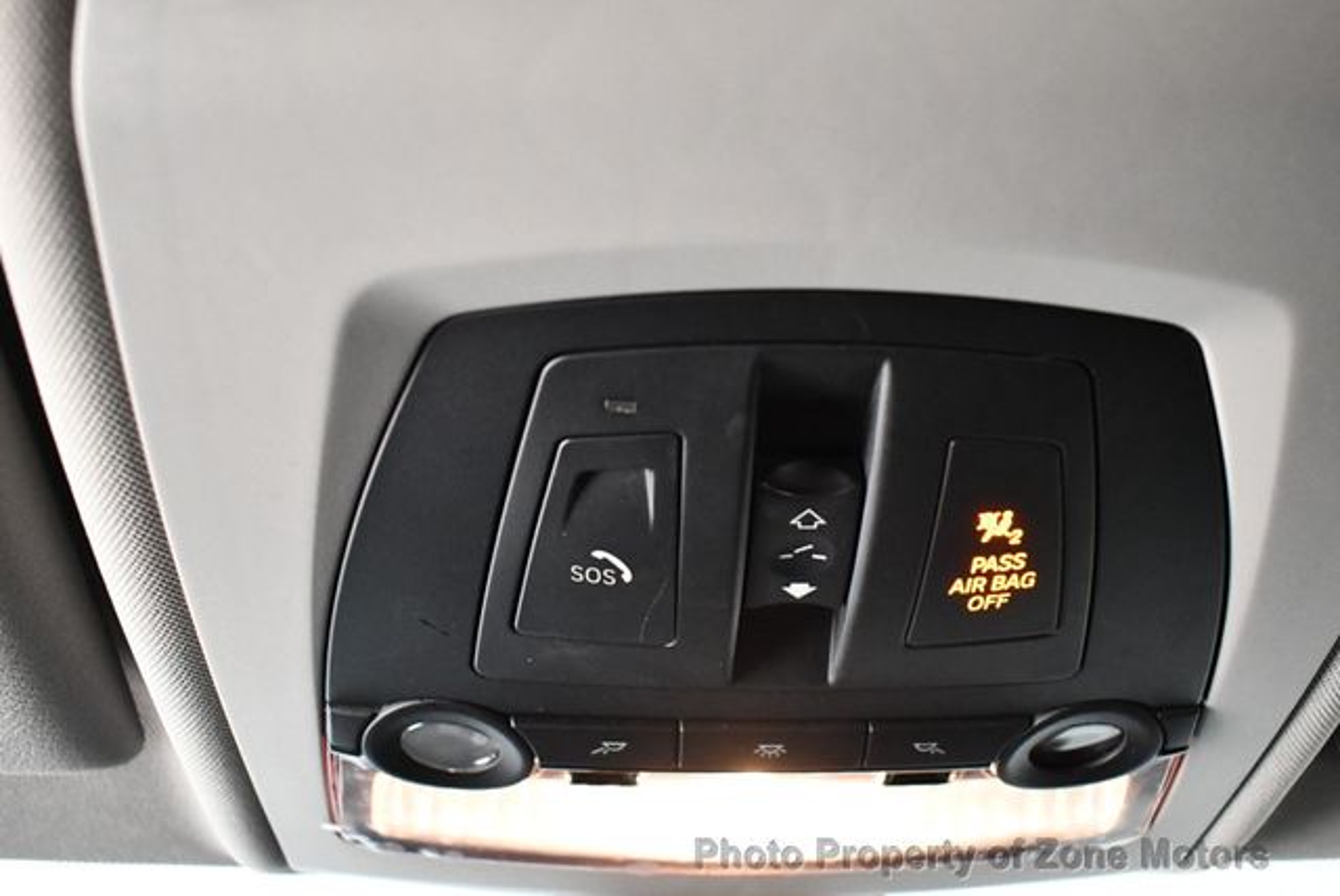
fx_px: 1341
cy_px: 448
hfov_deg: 53.1
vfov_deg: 36.9
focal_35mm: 36
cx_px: 670
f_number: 3.5
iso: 4000
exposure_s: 1/60
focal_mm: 18
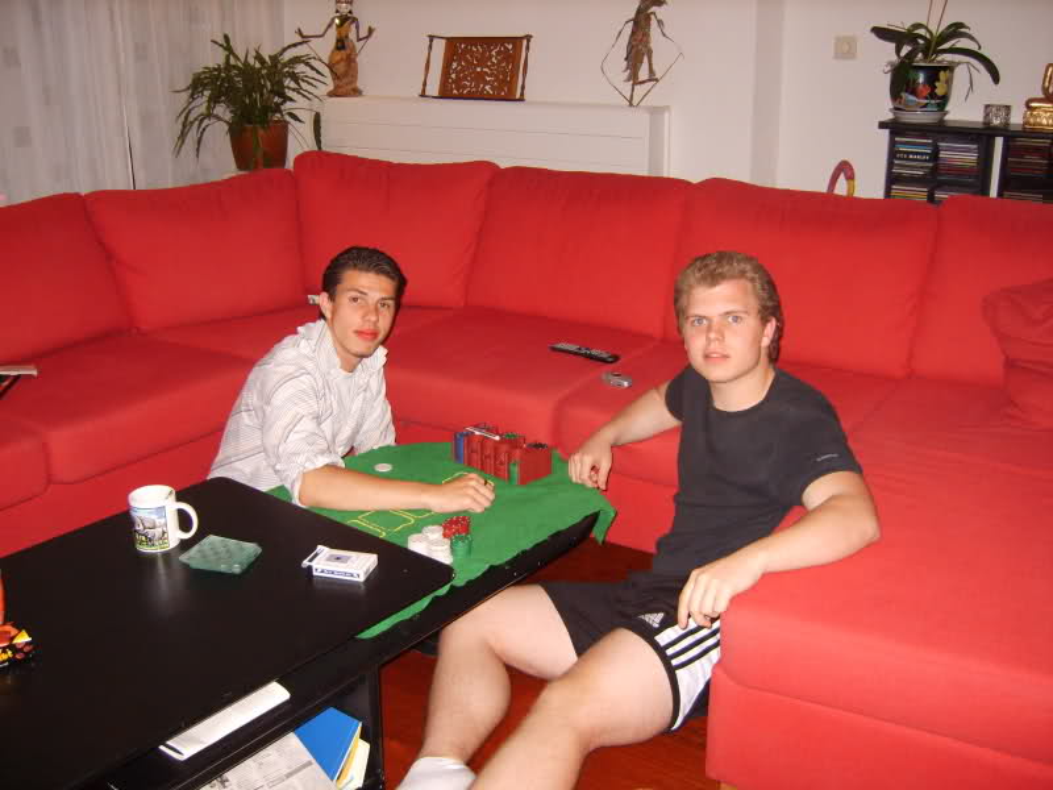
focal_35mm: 35
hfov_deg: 52.6
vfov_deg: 40.7
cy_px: 395
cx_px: 526
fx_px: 1065
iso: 144
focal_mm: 7.4
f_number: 2.8
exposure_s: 1/30
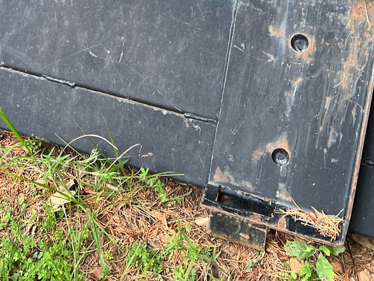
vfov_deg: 20.9
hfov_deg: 29.7
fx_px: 702
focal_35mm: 65
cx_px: 133
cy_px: -68
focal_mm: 5.7
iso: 125
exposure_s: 1/110
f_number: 1.5
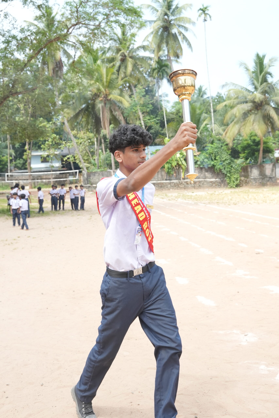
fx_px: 453
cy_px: 209
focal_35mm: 39
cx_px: 140
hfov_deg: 34.2
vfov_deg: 49.6
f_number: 5
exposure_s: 1/1600
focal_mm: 26.3
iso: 1250
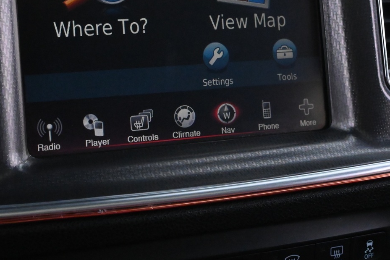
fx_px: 736
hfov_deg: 29.6
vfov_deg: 19.8
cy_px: 61
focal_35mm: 68
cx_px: 168
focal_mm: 26
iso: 6400
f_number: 5.6
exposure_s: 1/40
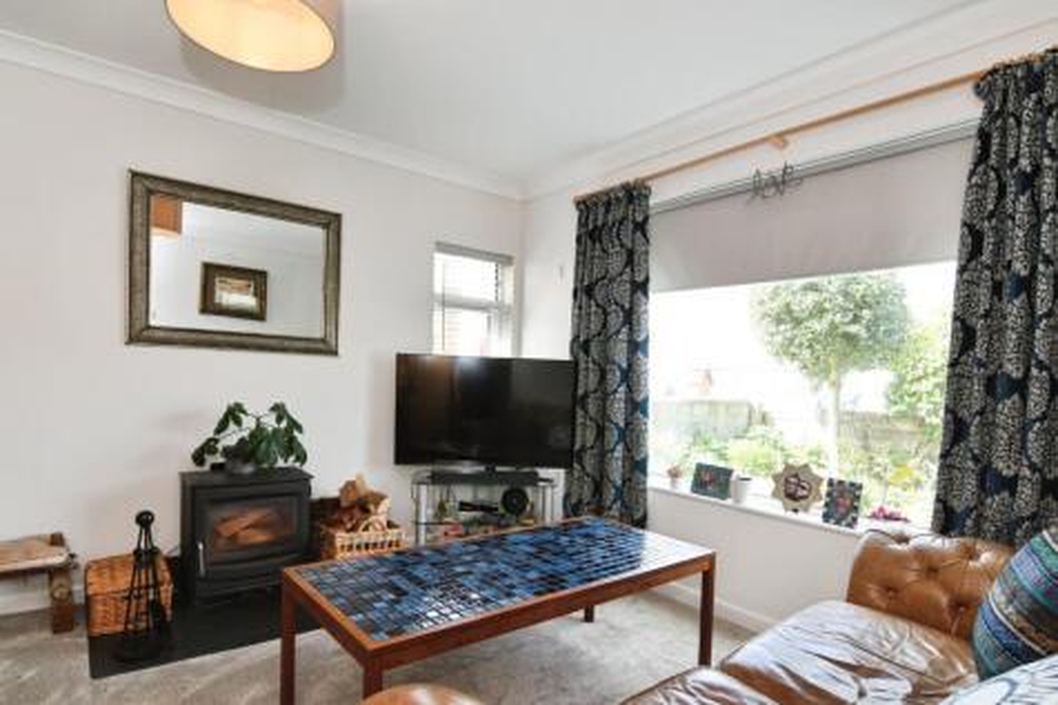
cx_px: 529
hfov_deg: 86.9
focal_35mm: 19
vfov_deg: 64.5
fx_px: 558
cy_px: 352
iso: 400
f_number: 7.1
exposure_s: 1/60
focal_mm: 13
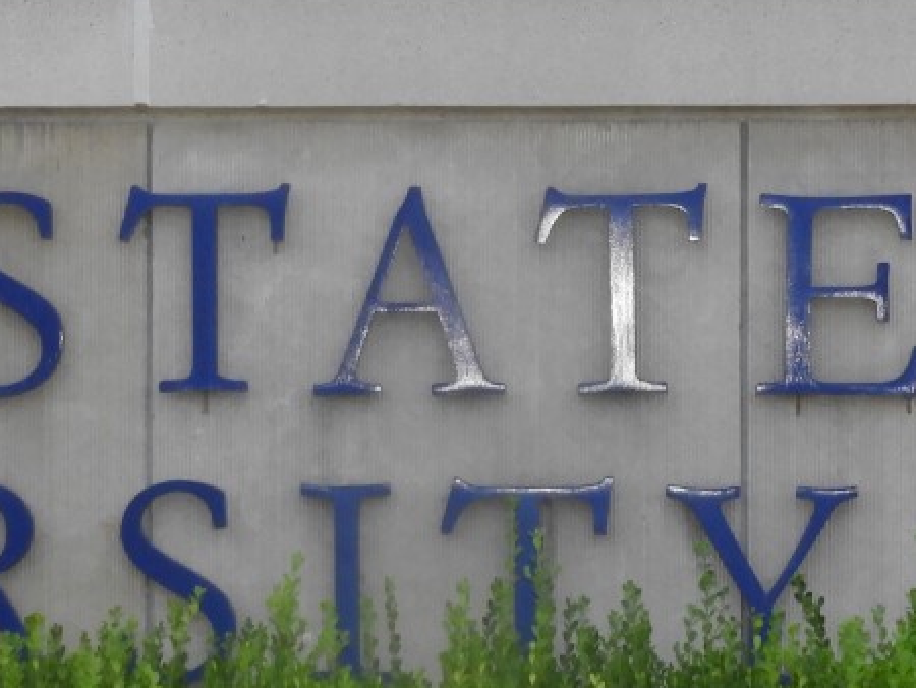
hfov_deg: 7.7
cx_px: -41
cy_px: 436
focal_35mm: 256
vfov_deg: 5.8
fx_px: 6778
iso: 320
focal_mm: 14.3
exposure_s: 1/60
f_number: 4.5
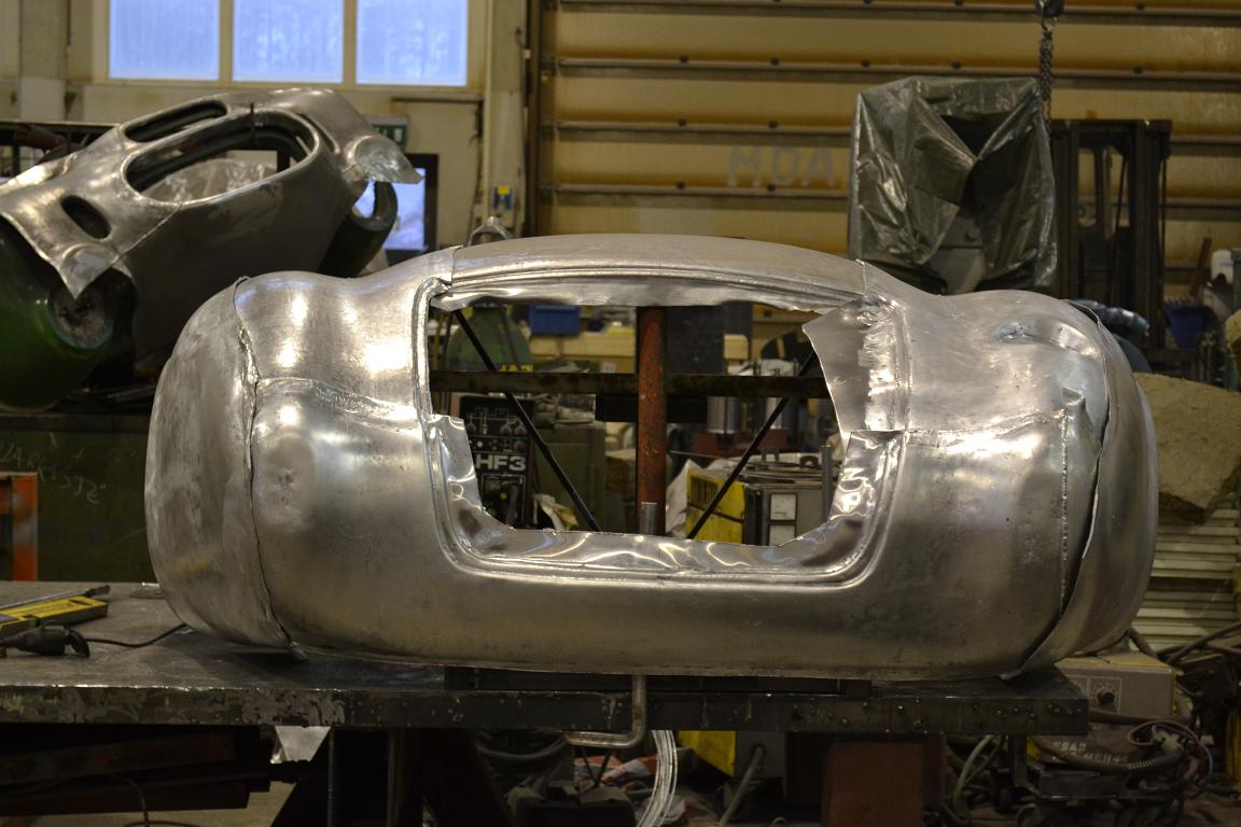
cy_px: 414
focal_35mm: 82
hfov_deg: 24.6
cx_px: 620
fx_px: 2844
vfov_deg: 16.6
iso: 1000
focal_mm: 55
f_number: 5.6
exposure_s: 1/15
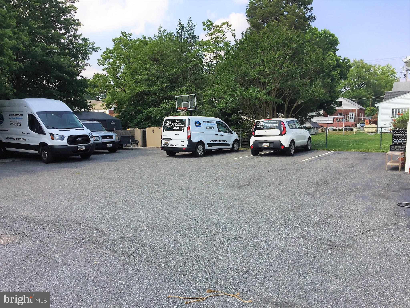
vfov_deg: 48.2
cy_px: 154
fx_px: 343
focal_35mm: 29
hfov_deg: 61.7
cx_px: 205
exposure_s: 1/1163
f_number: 2.2
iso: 32
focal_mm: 4.15
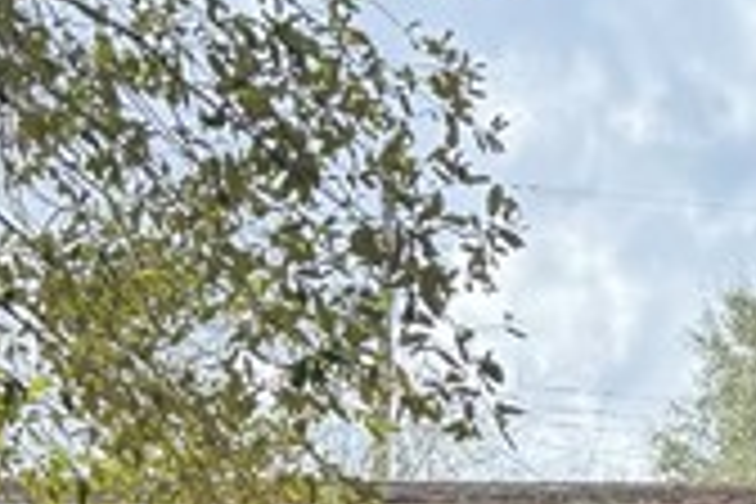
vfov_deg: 8.6
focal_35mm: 152
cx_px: 1264
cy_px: 936
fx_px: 3192
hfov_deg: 12.6
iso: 100
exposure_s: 1/1230
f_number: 1.78
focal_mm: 6.76
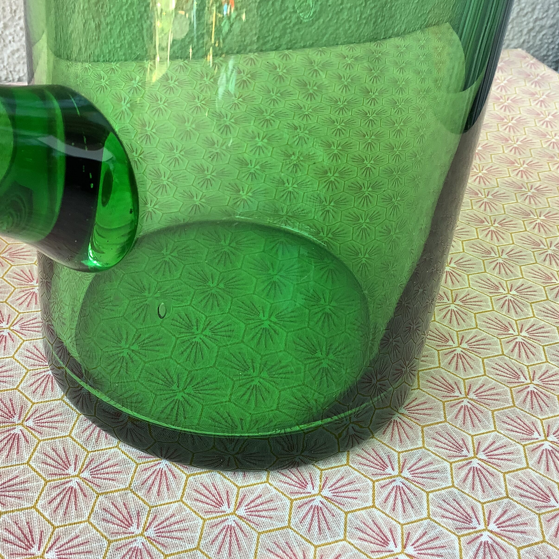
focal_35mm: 37
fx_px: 676
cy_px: 281
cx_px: 211
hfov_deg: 44.6
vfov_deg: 44.9
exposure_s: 1/60
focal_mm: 3.3
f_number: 2.4
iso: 50
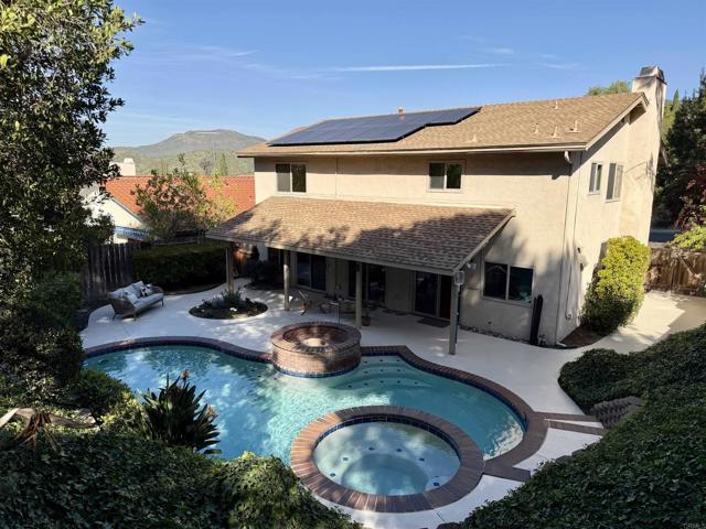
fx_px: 489
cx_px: 353
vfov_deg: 56.8
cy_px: 264
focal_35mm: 24
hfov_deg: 71.6
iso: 80
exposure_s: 1/3425
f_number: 1.78
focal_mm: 6.76
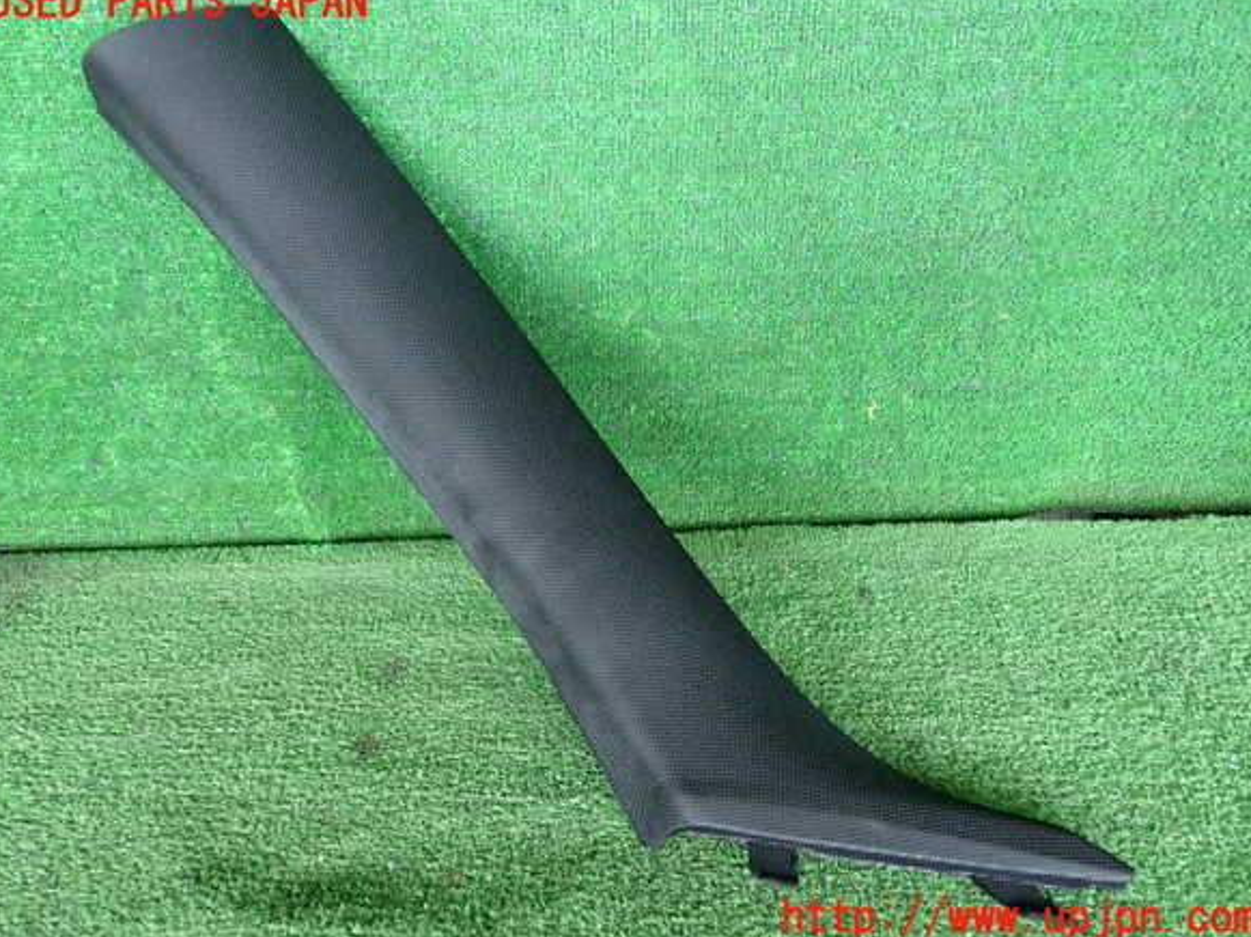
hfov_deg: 58.4
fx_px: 1120
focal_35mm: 31
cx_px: 622
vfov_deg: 45.4
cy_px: 461
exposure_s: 1/125
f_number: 2.3
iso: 250
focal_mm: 5.4
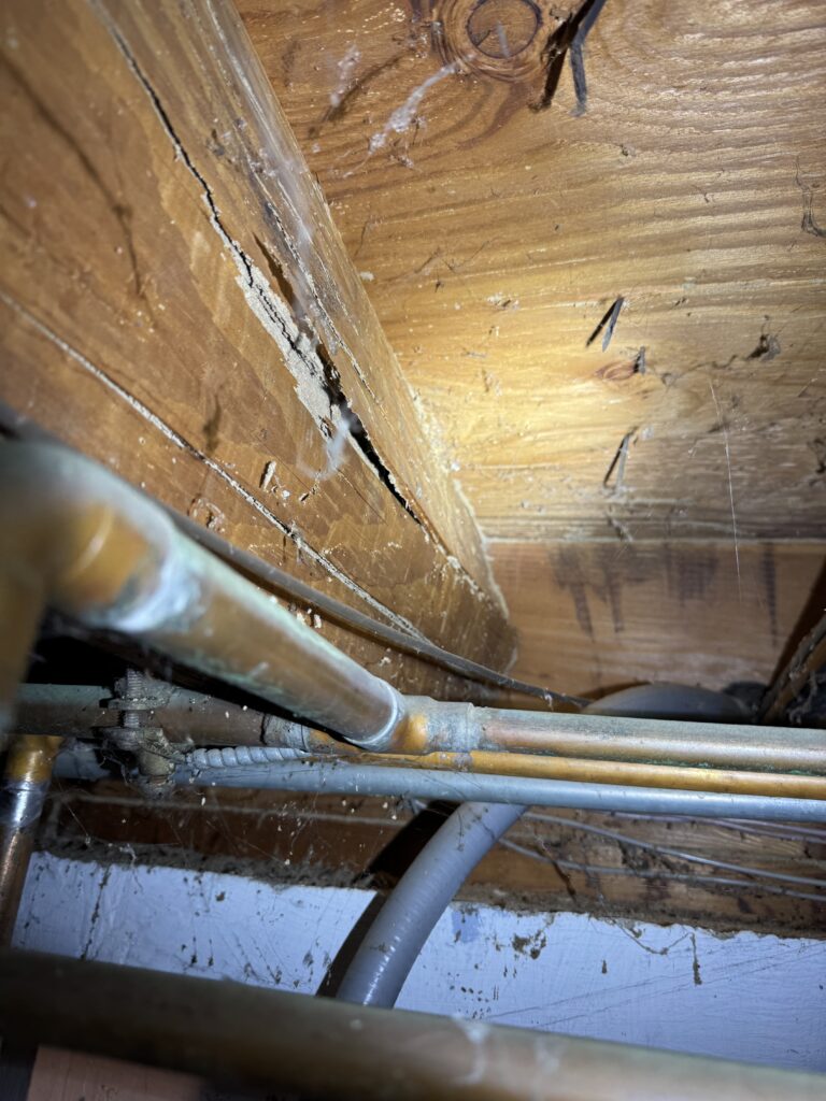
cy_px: 550
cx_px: 413
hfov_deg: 56.8
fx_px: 764
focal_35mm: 24
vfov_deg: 71.6
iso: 64
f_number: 1.78
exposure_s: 1/143
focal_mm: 6.76
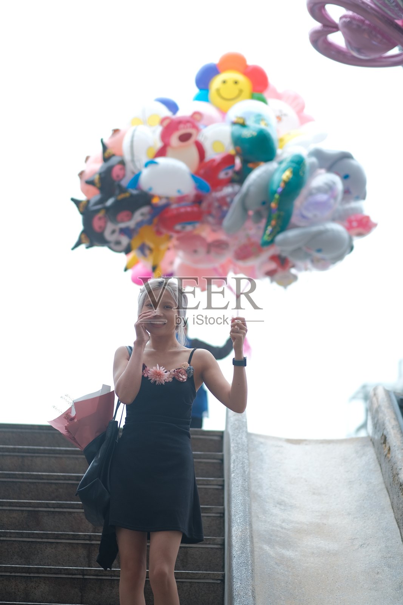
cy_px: 302
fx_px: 1410
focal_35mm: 84
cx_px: 202
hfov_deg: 16.3
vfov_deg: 24.2
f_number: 1.2
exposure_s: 1/500
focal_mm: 56
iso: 160
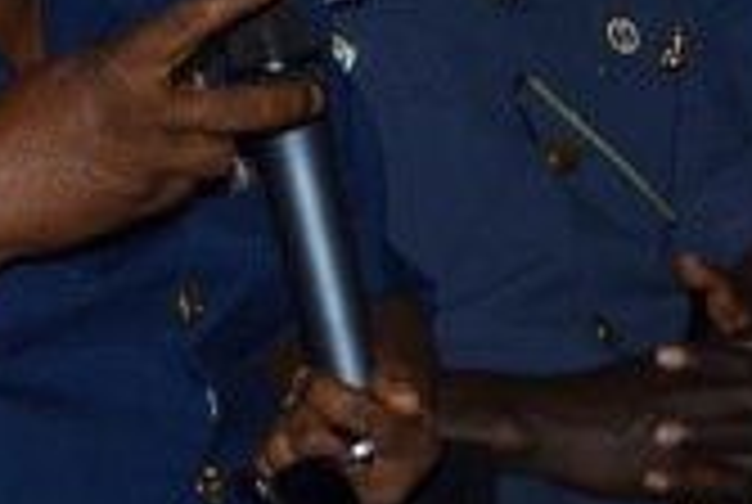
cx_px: -356
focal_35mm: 510
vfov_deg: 2.7
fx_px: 10668
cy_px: 11
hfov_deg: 4.0
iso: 200
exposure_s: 1/125
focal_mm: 95
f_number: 5.3
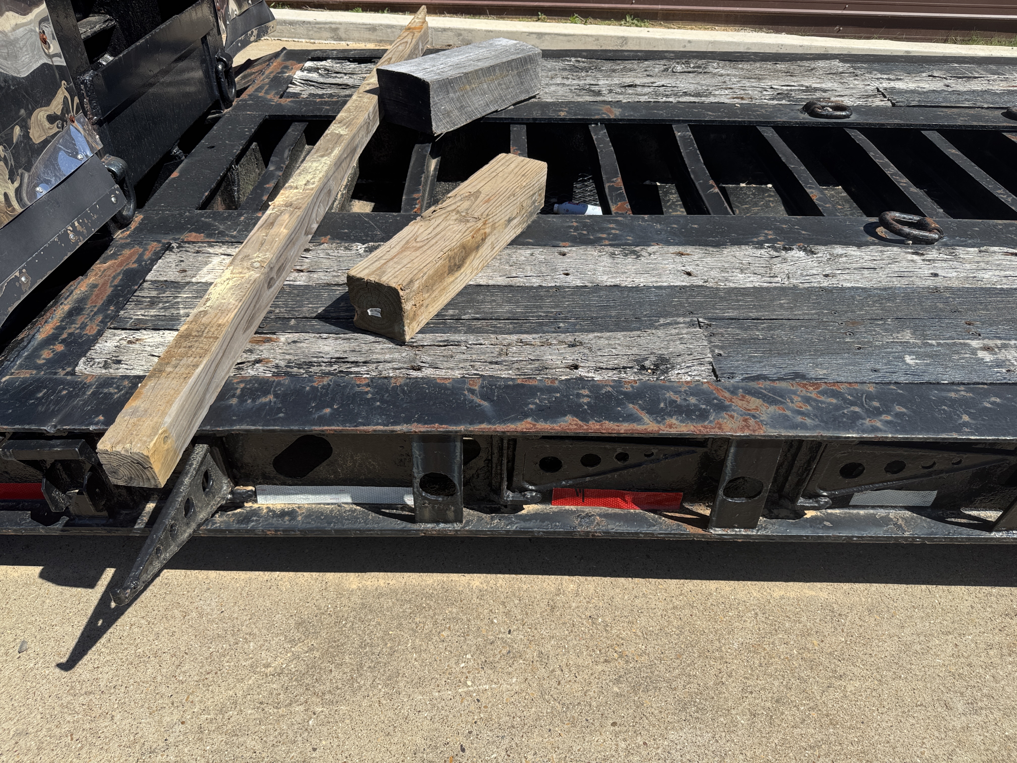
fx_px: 705
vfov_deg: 56.8
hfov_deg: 71.6
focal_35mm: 24
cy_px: 382
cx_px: 508
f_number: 1.78
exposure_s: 1/3802
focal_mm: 6.76
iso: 80
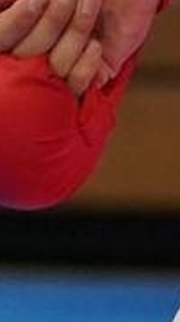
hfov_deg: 0.8
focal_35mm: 1455
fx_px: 12369
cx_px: 522
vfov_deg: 1.5
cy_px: -603
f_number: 2.8
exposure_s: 1/1000
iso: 1250
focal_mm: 93
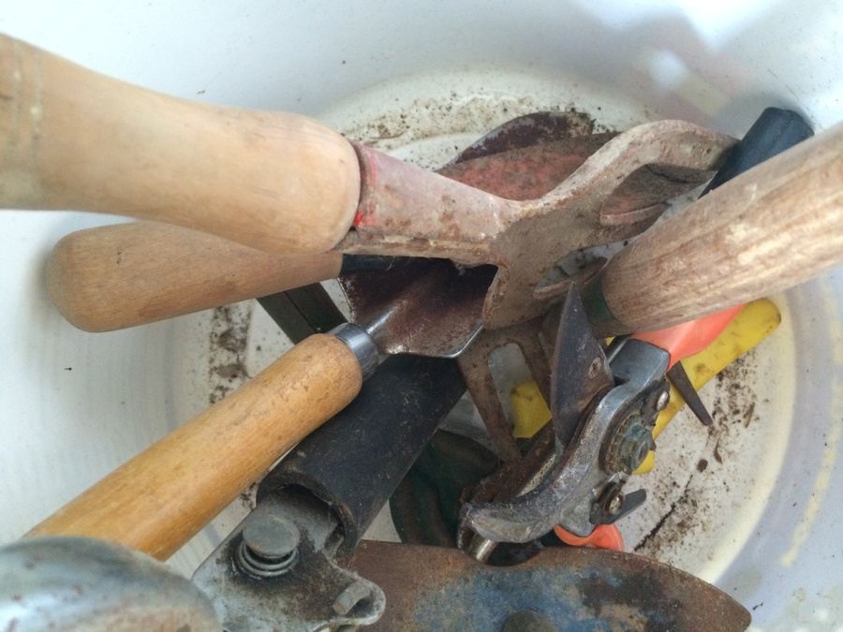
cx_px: 422
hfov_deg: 60.0
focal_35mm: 30
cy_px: 316
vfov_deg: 46.8
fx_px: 731
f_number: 2.2
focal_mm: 4.12
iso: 320
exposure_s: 1/24
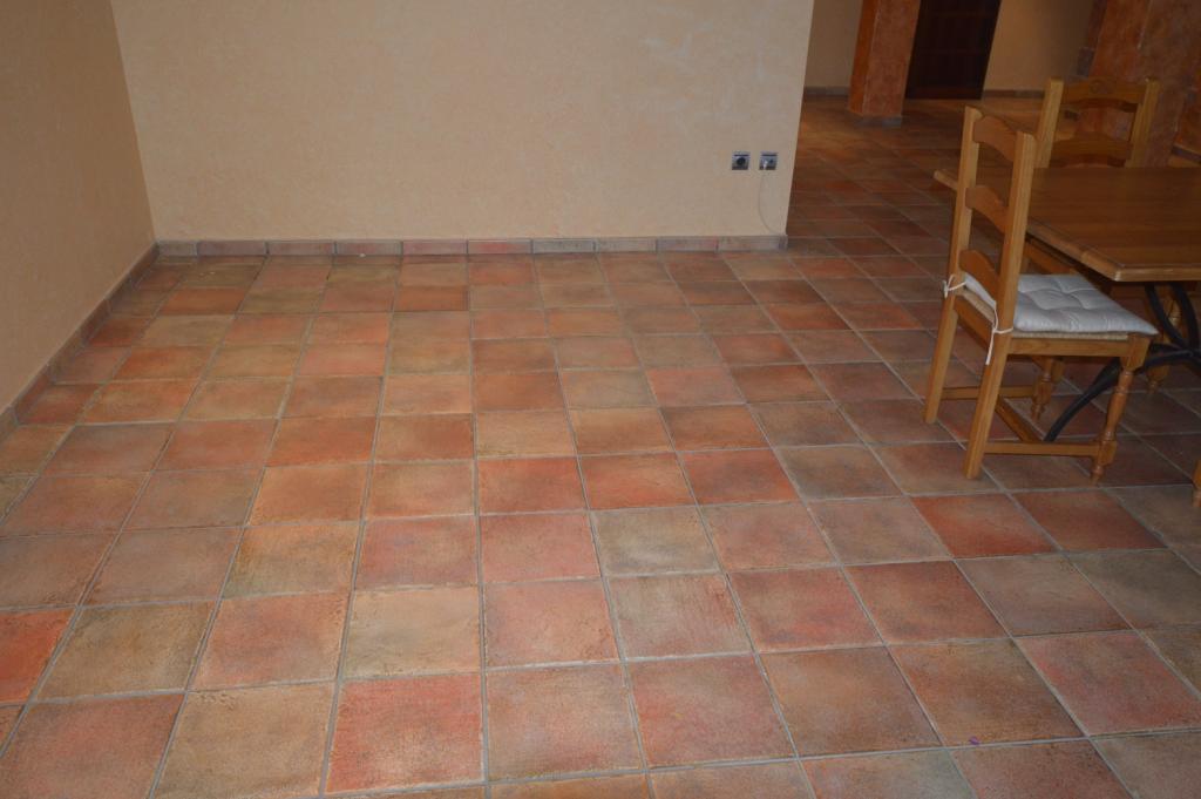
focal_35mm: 30
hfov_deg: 62.0
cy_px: 400
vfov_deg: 43.5
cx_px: 600
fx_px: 1000
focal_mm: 20
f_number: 5.6
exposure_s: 1/60
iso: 800
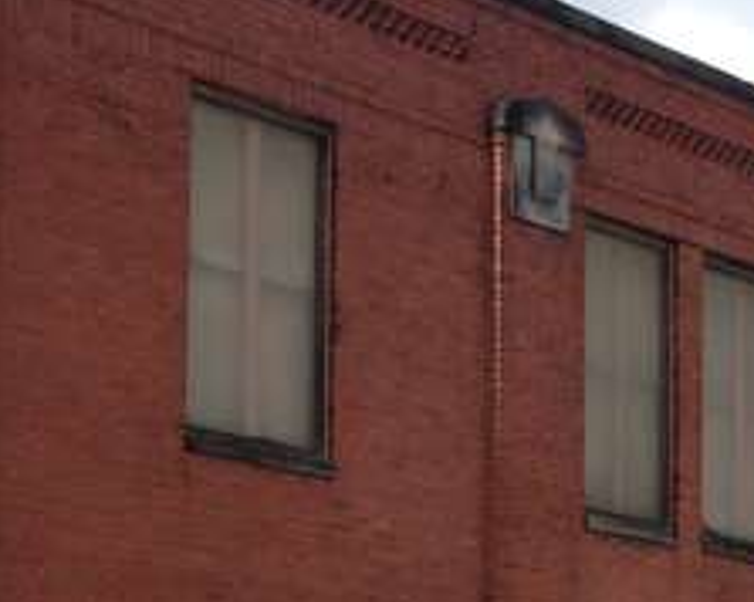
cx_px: 585
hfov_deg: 17.2
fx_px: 2475
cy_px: 731
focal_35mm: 111
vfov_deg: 13.5
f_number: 2.4
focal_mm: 4.12
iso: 50
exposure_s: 1/1232
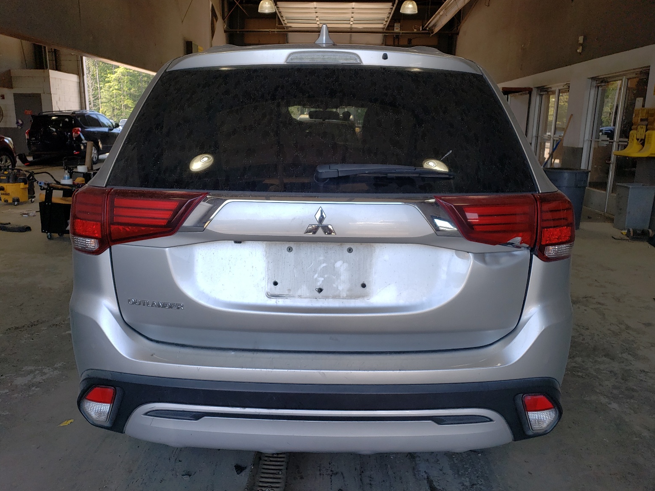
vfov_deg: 51.4
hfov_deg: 65.3
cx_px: 324
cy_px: 246
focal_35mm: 27
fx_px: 511
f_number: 1.5
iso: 50
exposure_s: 1/323
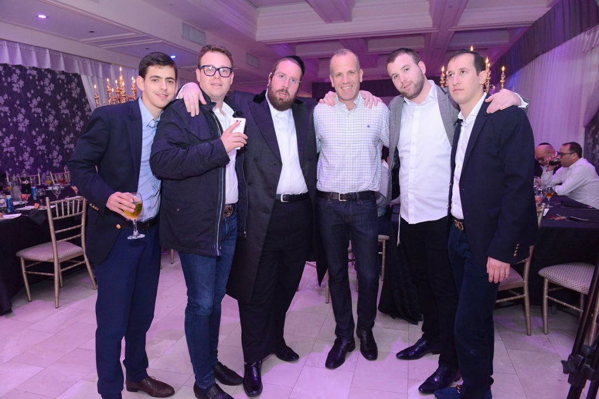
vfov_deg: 53.1
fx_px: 399
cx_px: 300
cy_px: 200
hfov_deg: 73.7
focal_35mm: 24
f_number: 5.6
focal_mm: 24
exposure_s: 1/100
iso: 4000
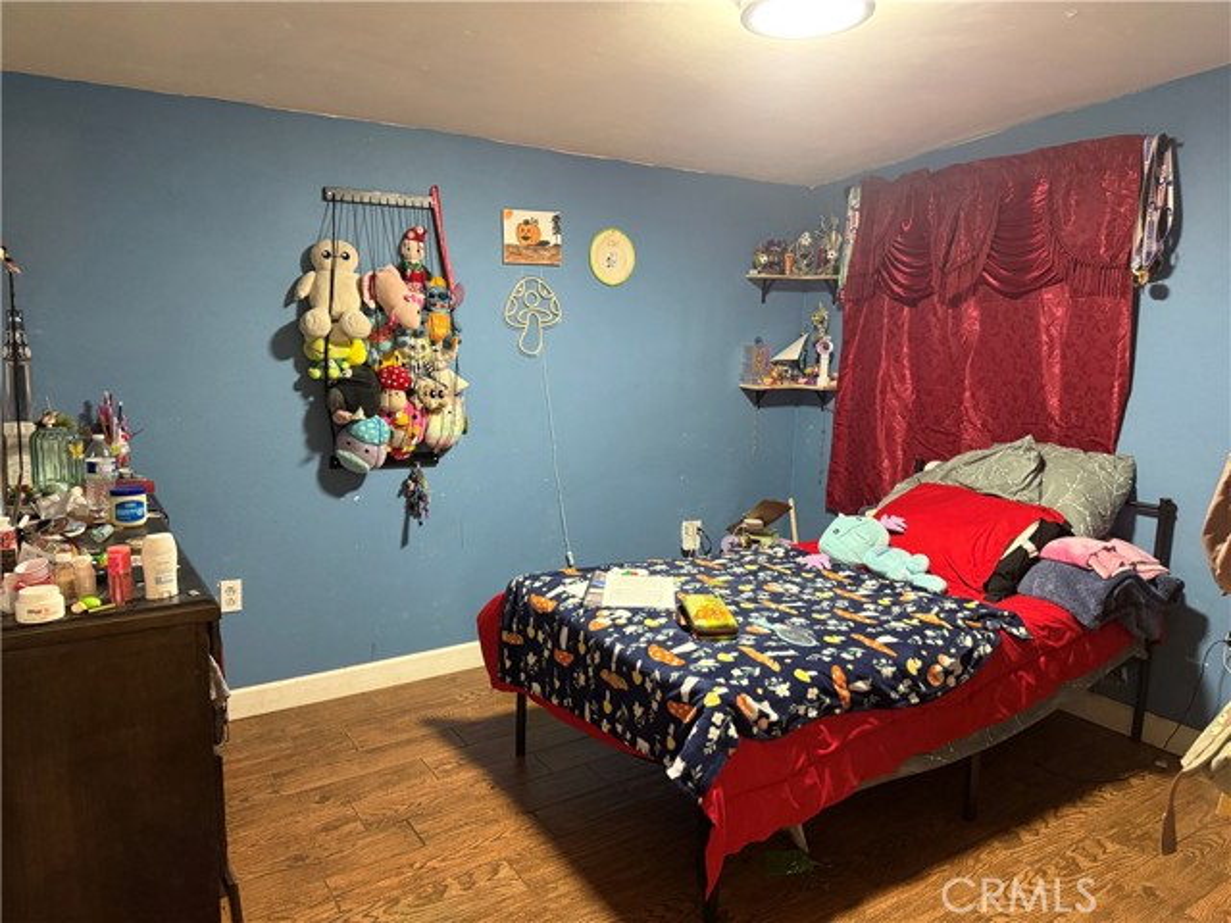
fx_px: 853
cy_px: 462
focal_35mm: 24
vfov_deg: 56.8
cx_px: 616
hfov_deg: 71.6
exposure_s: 1/40
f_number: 1.78
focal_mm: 6.76
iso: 640
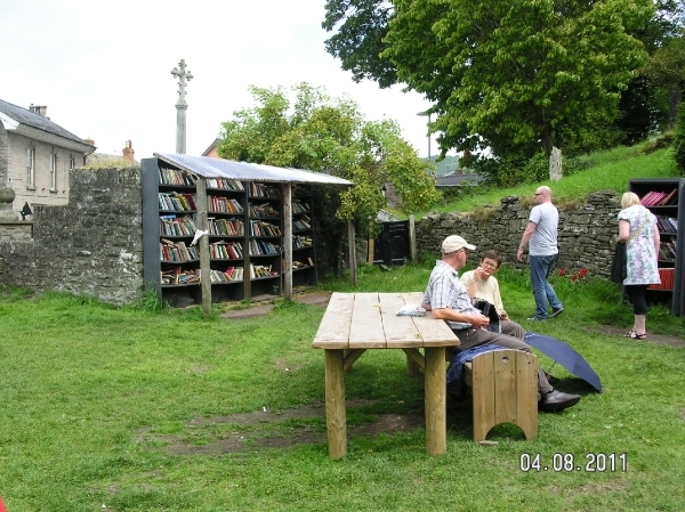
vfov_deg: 37.7
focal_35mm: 38
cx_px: 342
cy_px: 256
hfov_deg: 49.0
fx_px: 751
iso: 100
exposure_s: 1/180
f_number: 5.6
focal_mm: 7.8
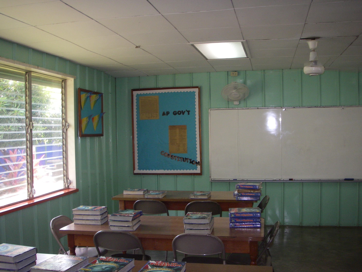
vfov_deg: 37.7
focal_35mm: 38
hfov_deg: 49.0
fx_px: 397
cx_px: 181
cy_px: 136
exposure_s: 1/40
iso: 160
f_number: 3.3
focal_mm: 6.3
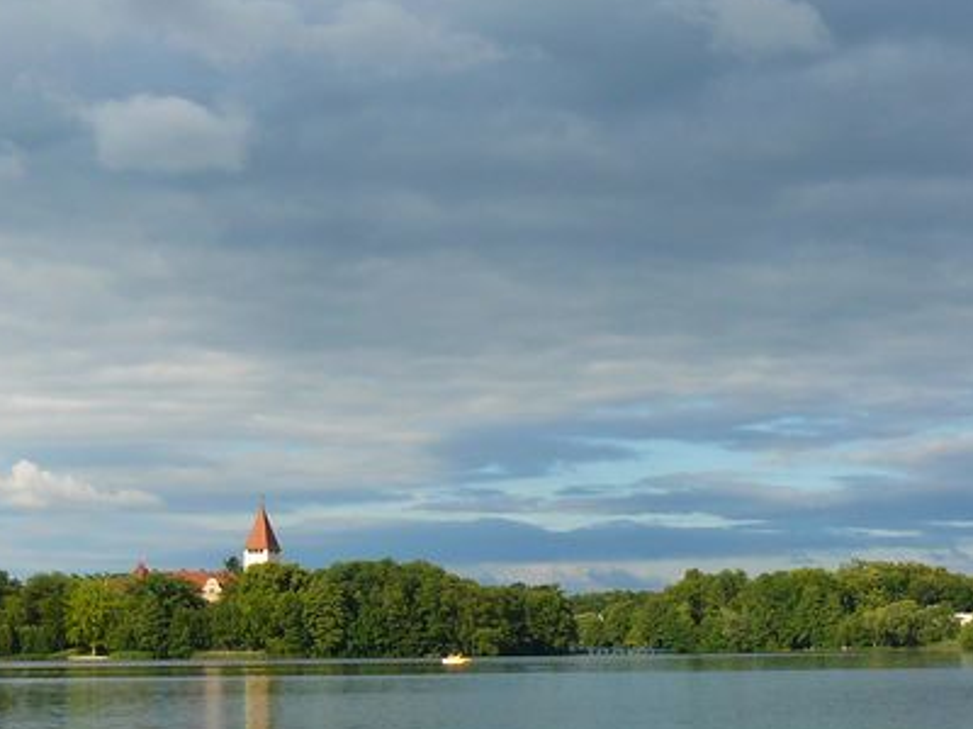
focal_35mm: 72
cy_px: 559
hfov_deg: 27.0
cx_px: 479
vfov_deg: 20.3
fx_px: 2024
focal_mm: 6
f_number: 5.6
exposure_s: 1/250
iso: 100
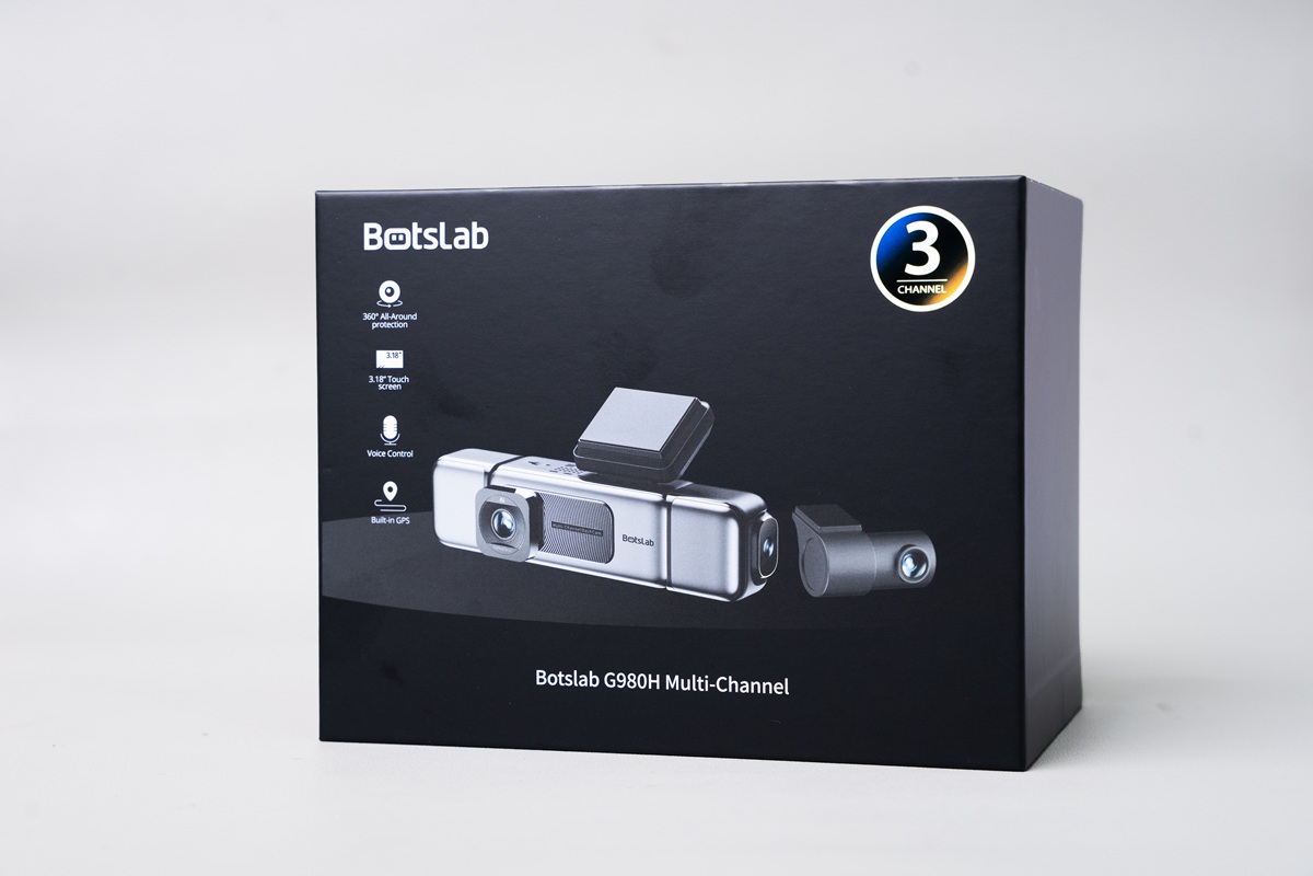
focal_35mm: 70
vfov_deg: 19.5
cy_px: 438
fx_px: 2553
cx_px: 656
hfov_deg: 28.8
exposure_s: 1/100
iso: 1000
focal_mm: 70
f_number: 7.1
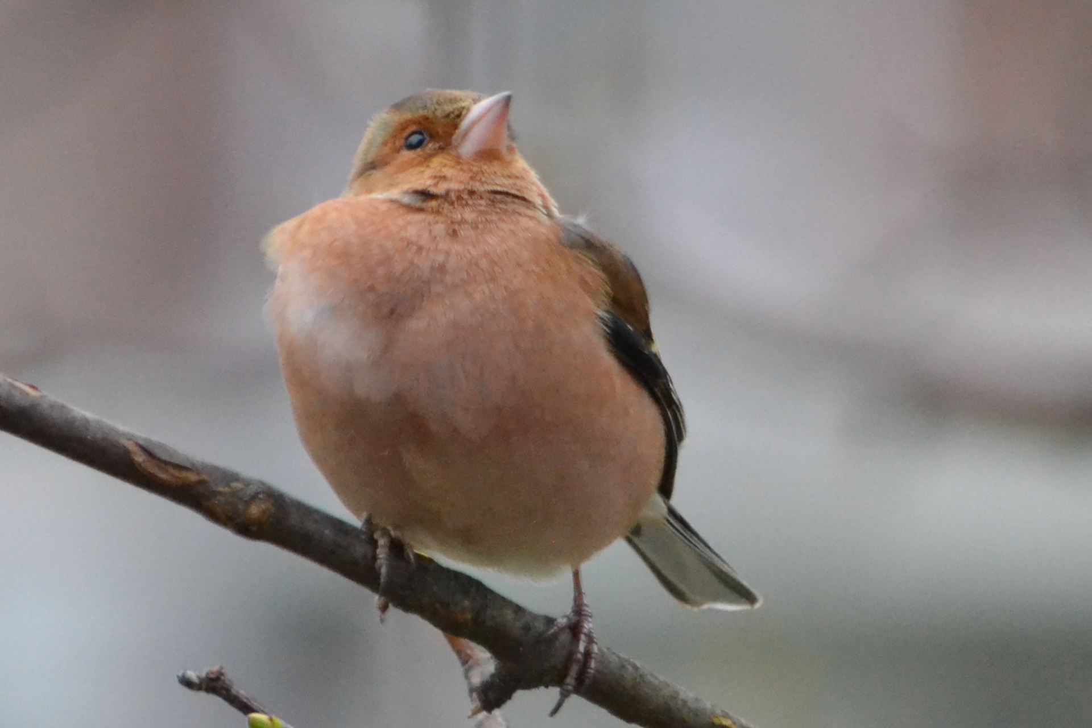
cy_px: 364
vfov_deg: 3.1
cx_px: 546
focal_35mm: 450
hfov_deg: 4.6
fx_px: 13649
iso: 3200
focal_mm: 300
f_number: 5.6
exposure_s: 1/60
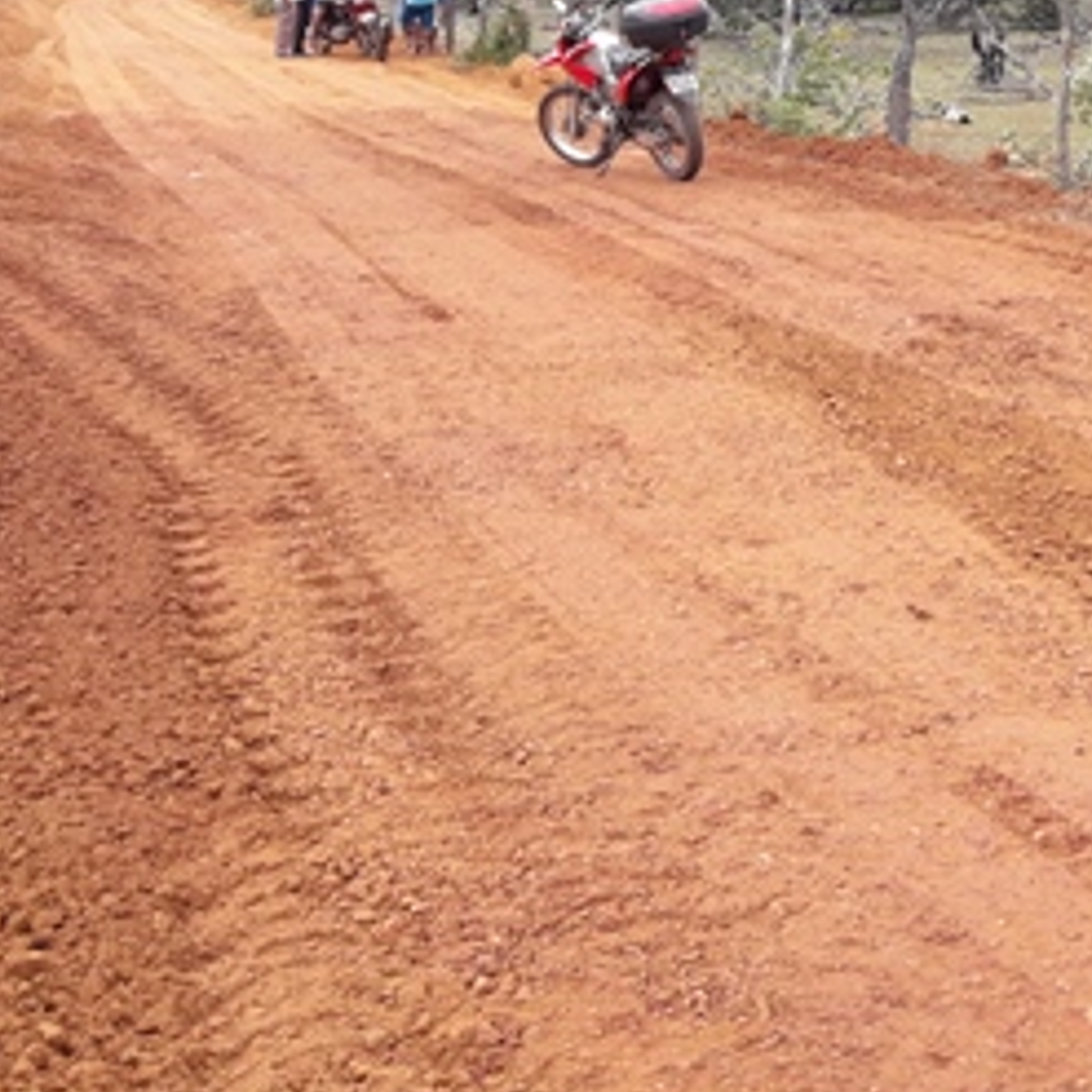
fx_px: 2284
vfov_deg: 26.0
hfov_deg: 26.0
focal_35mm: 64
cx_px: 981
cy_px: 102
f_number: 1.9
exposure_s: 1/531
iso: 40
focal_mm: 3.7
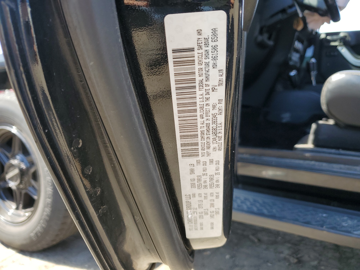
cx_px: 180
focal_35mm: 26
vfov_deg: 53.1
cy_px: 135
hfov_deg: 67.3
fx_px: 270
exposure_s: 1/385
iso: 50
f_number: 1.5
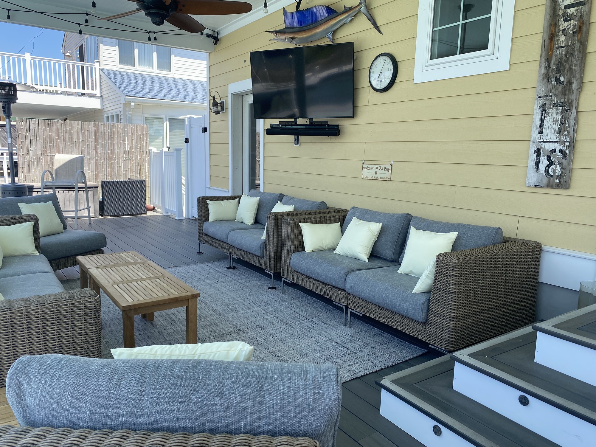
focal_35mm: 26
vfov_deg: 53.1
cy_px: 224
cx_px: 298
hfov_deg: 67.3
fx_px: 448
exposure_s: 1/833
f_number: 1.8
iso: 32
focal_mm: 4.25
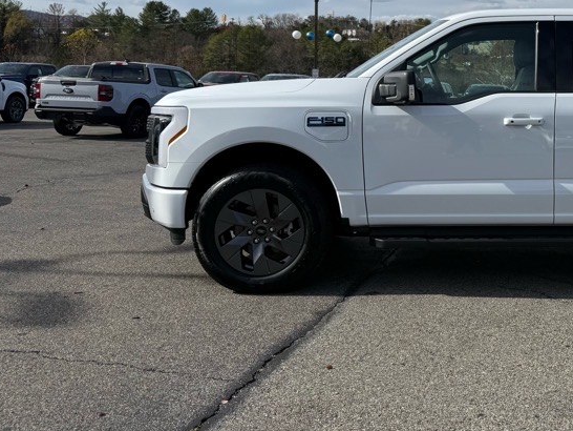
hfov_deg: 38.7
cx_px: 532
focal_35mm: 45
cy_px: 117
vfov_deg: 31.7
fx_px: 745
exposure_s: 1/6173
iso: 80
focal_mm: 6.76
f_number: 1.78
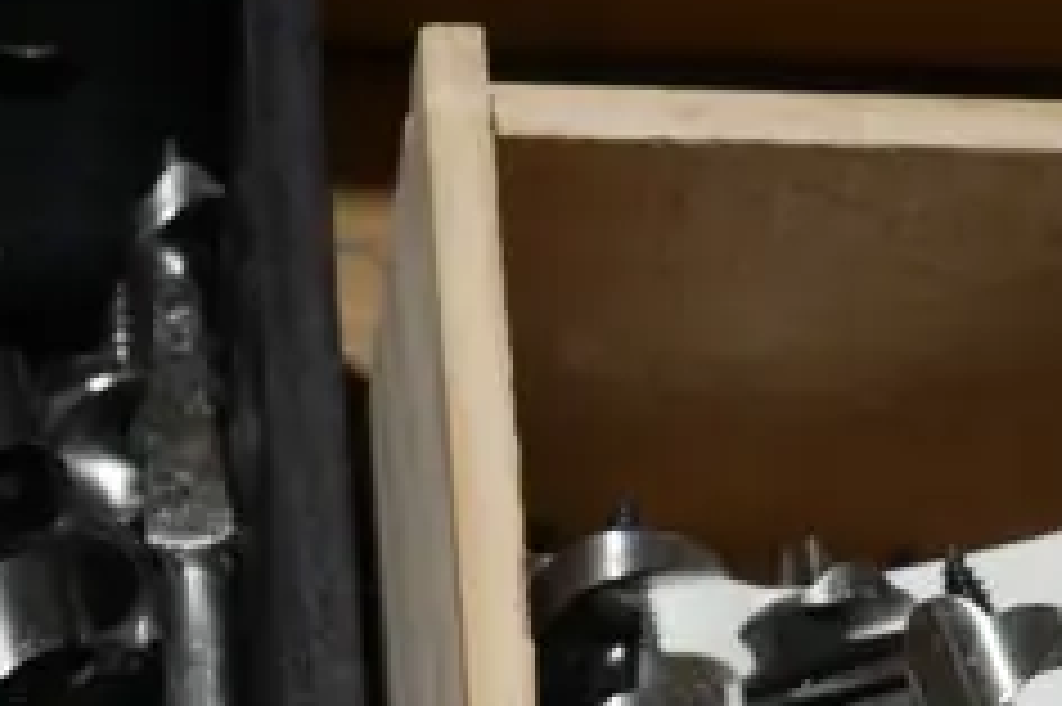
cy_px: 1659
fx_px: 5866
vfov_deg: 6.6
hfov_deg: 10.3
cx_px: 479
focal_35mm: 199
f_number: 4.7
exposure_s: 1/60
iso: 250
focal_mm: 22
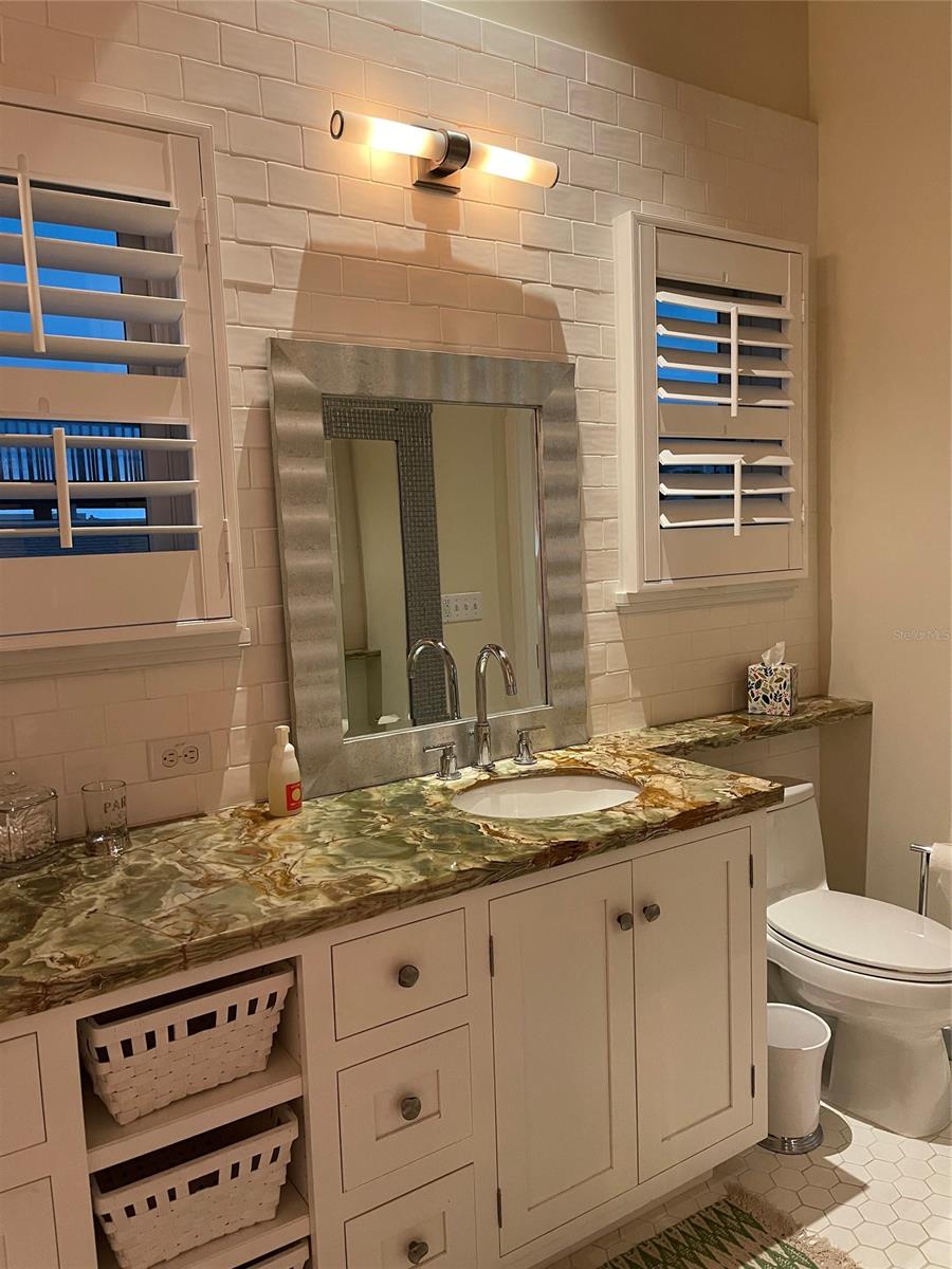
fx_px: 953
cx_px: 476
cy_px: 634
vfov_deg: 67.3
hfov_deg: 53.1
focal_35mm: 26
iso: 320
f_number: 1.6
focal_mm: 5.1
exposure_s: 1/60
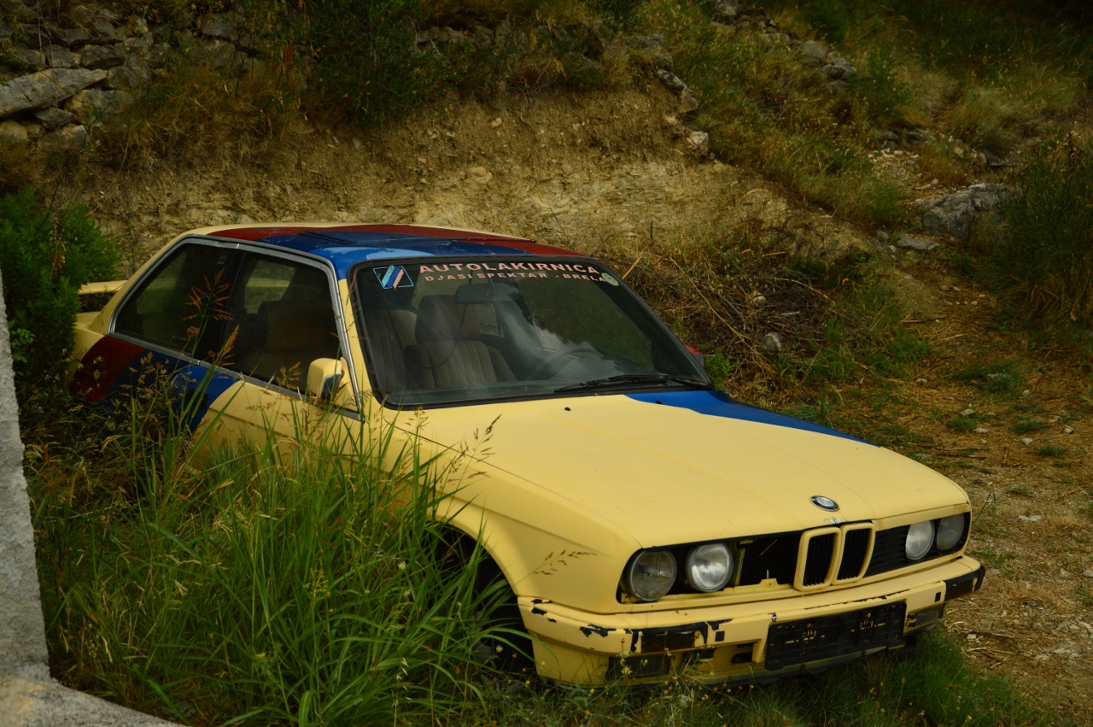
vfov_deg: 23.7
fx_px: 1729
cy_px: 364
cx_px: 546
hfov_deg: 35.1
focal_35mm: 57
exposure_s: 1/160
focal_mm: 38
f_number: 4.5
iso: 200
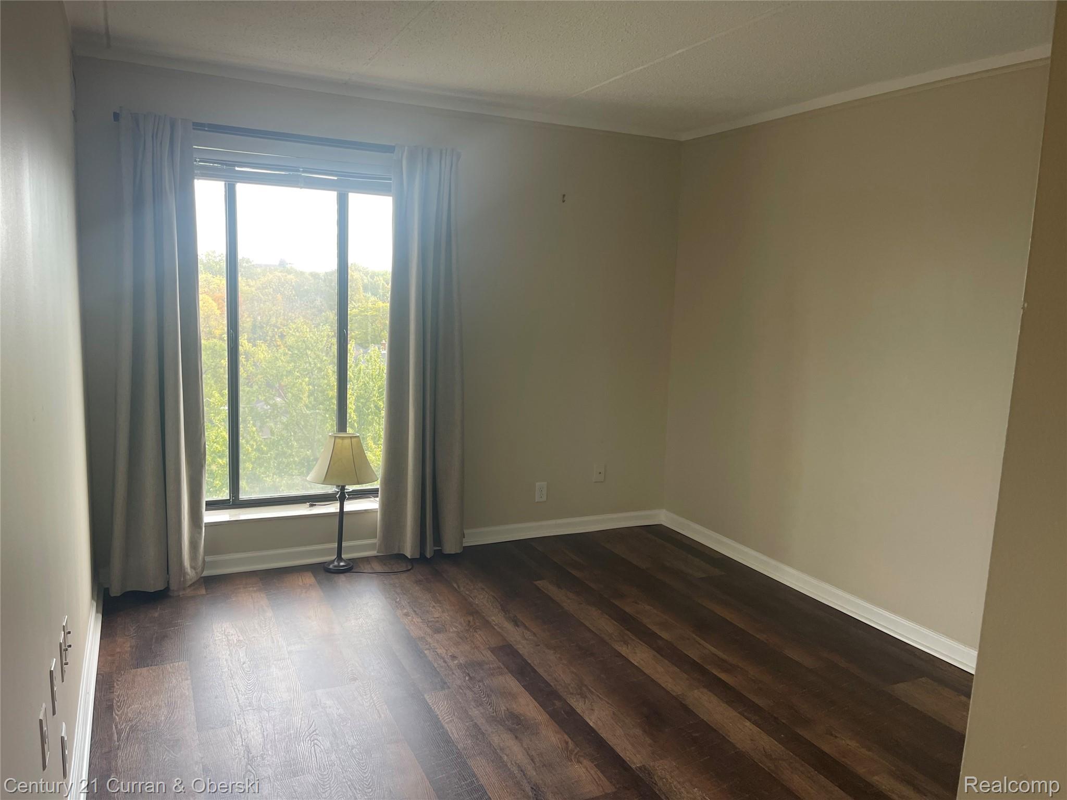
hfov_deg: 69.4
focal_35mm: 25
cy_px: 400
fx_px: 771
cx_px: 534
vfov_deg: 54.9
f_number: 1.6
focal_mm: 5.1
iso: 80
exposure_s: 1/120
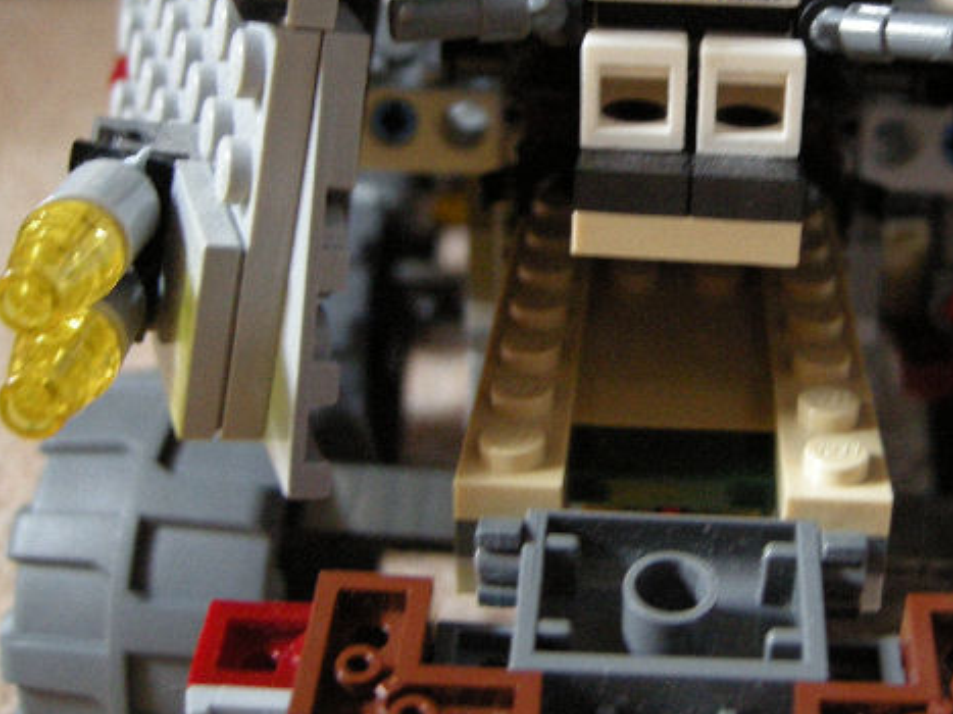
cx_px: 696
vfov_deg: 24.1
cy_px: 173
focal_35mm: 60
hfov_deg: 31.7
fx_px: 1651
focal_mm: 7.5
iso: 400
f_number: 2.7
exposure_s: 1/22
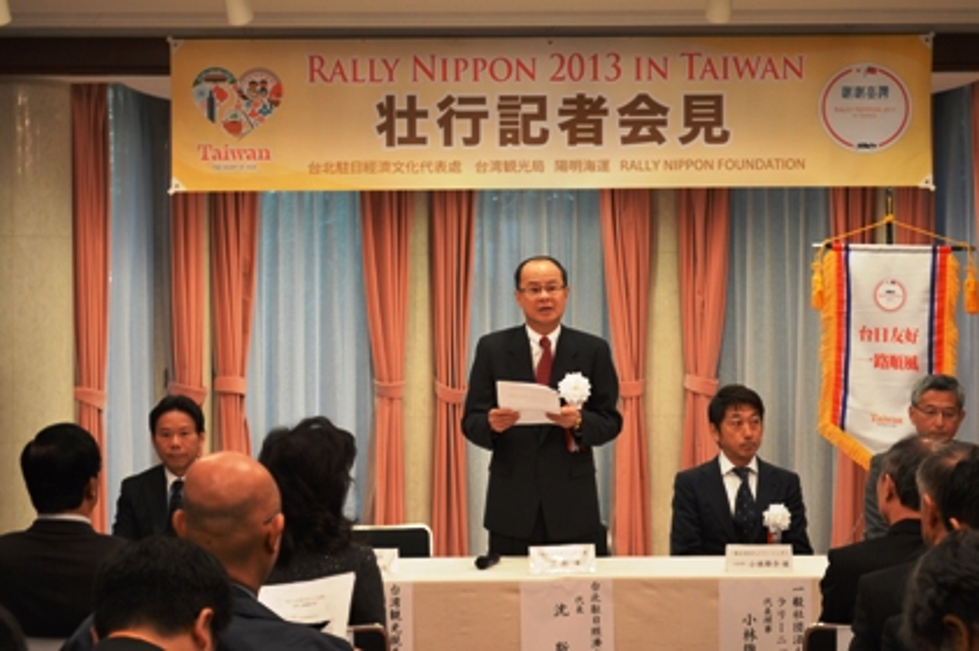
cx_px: 490
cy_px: 326
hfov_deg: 27.0
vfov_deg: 18.2
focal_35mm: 75
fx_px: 2038
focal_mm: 50
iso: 400
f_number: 5.6
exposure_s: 1/25
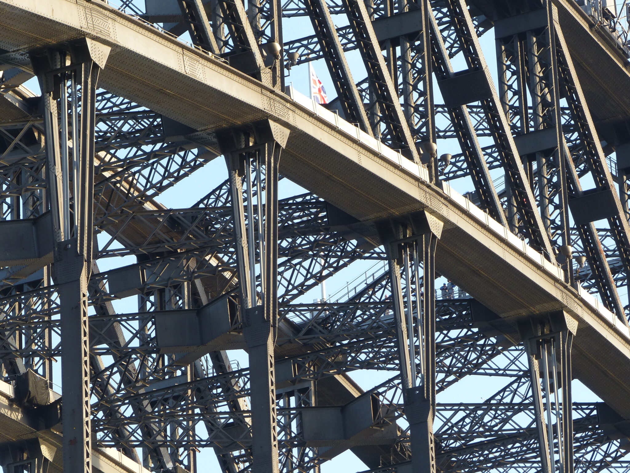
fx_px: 4787
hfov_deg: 7.5
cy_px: 236
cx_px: 315
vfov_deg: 5.7
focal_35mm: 263
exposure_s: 1/160
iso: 100
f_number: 4
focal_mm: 47.4
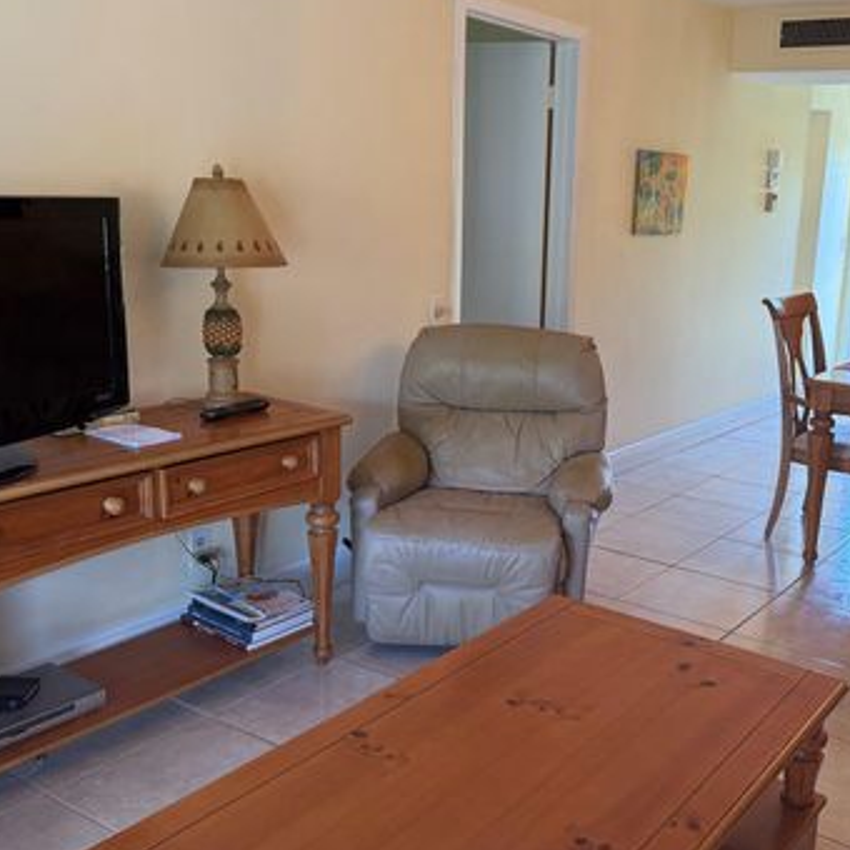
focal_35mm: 37
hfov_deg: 43.9
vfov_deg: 44.9
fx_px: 1028
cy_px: 414
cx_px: 602
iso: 250
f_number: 1.78
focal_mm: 6.76
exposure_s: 1/120
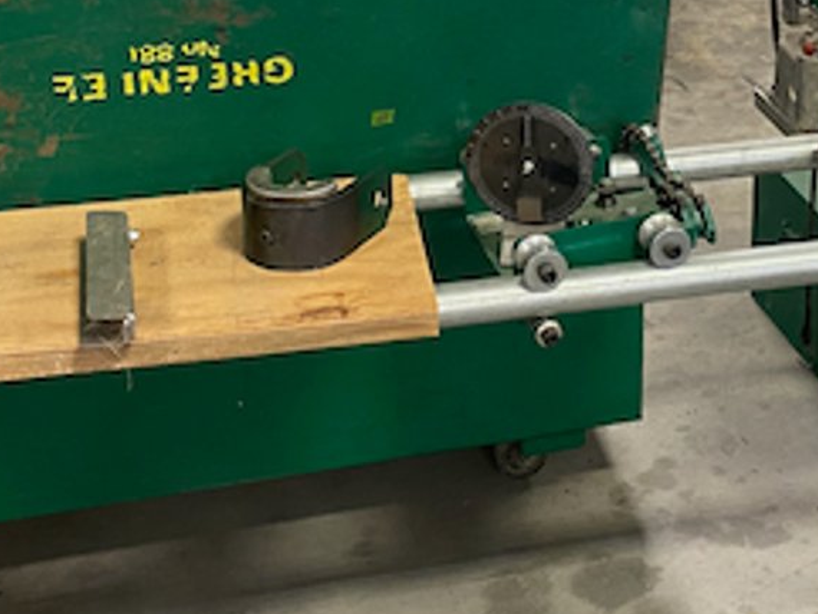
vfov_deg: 20.4
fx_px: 1631
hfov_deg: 27.8
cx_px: 588
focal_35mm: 69
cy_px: -44
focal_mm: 4.25
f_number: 1.8
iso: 250
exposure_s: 1/60
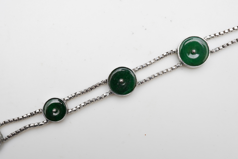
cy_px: 80
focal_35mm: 45
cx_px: 119
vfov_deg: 29.9
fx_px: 297
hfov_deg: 43.6
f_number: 16
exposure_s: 1/160
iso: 640
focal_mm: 30
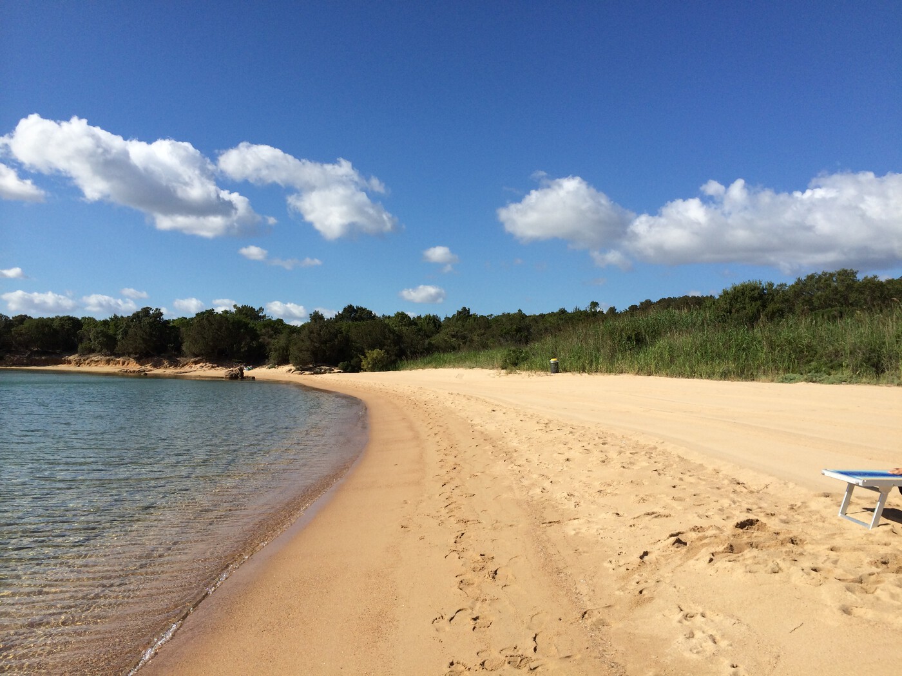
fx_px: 782
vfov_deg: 46.8
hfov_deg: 60.0
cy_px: 338
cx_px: 451
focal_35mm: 30
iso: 40
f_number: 2.2
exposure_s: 1/3425
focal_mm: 4.12
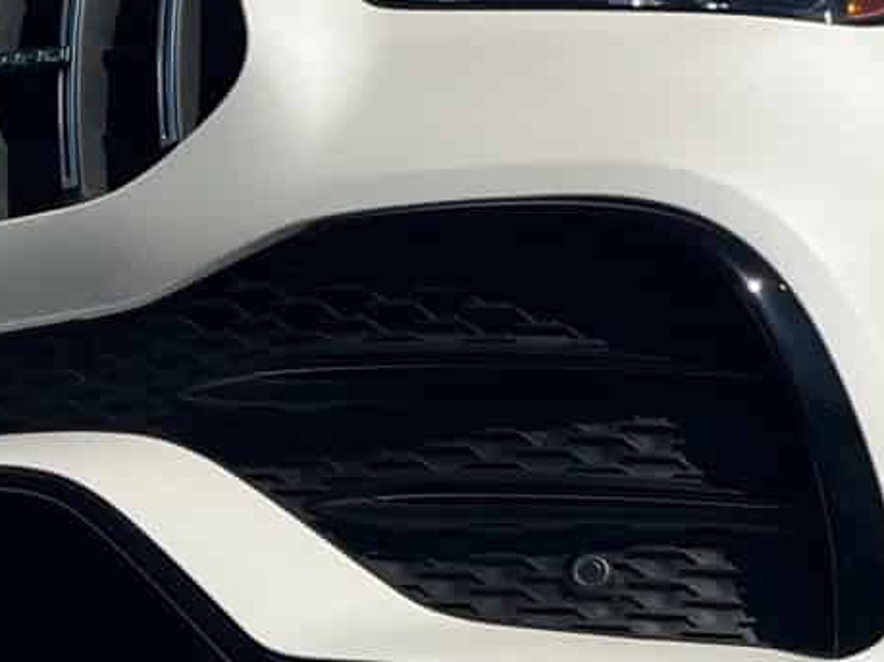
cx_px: 686
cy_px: 631
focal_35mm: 116
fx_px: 2962
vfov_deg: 12.6
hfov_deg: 16.9
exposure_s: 1/9091
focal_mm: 5.1
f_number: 1.6
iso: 50
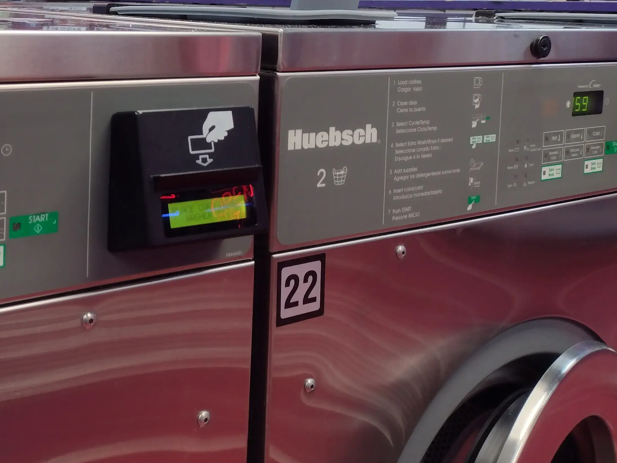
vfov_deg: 28.5
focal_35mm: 49
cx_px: 123
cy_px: 47
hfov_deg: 37.5
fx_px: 873
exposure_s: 1/60
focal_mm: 4.71
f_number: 1.7
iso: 122
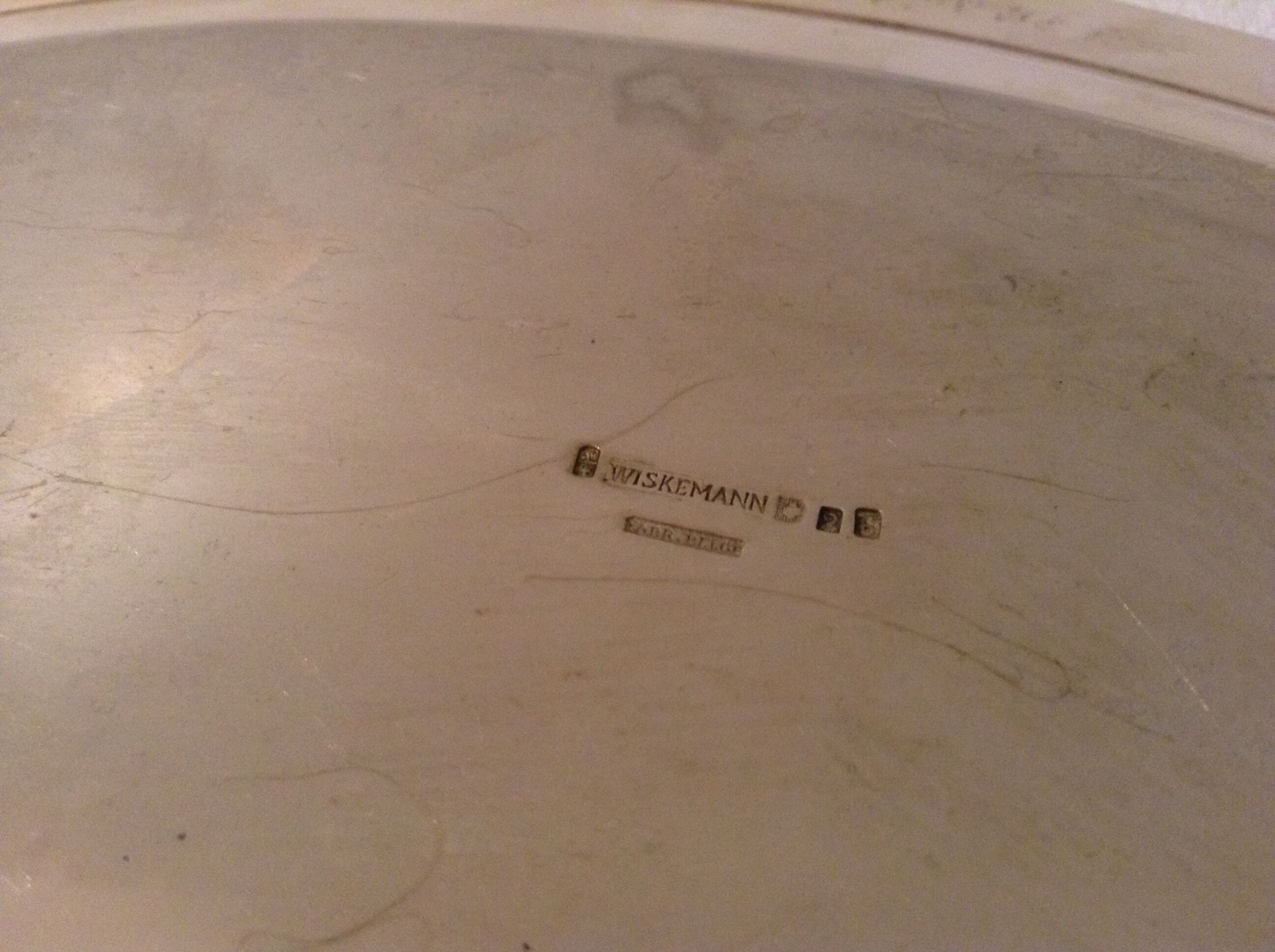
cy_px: 476
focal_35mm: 33
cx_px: 638
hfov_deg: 55.4
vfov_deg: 42.8
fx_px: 1214
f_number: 2.4
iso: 250
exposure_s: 1/20
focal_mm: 3.3
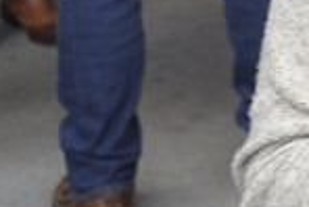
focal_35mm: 283
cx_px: 1036
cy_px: -374
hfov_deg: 6.4
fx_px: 2431
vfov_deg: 4.7
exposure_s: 1/40
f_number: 6.3
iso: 400
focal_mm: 28
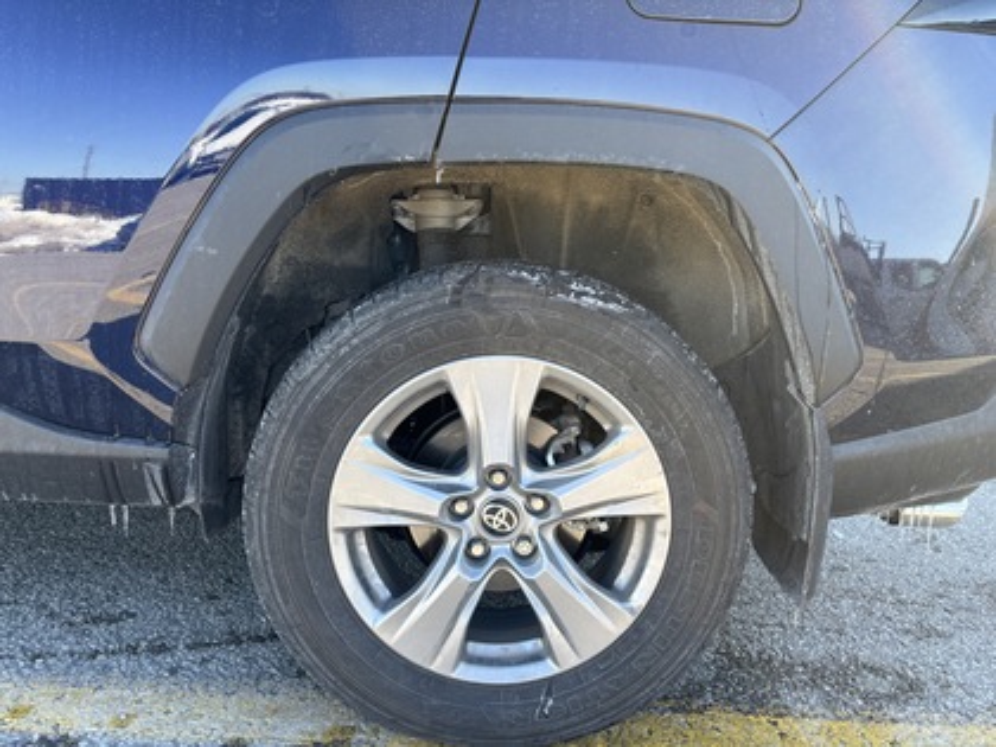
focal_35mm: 26
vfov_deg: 53.1
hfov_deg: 67.3
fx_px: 748
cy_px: 374
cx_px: 498
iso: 50
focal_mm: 5.96
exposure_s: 1/294
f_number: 1.6
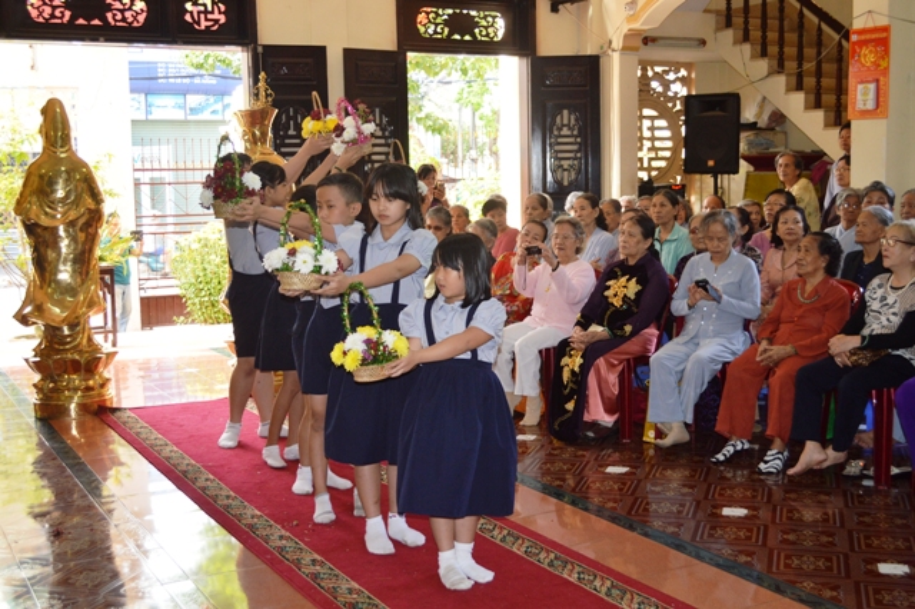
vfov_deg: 30.8
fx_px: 1105
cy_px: 304
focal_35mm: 44
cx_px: 458
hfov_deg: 45.0
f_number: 4.5
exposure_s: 1/80
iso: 400
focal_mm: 29
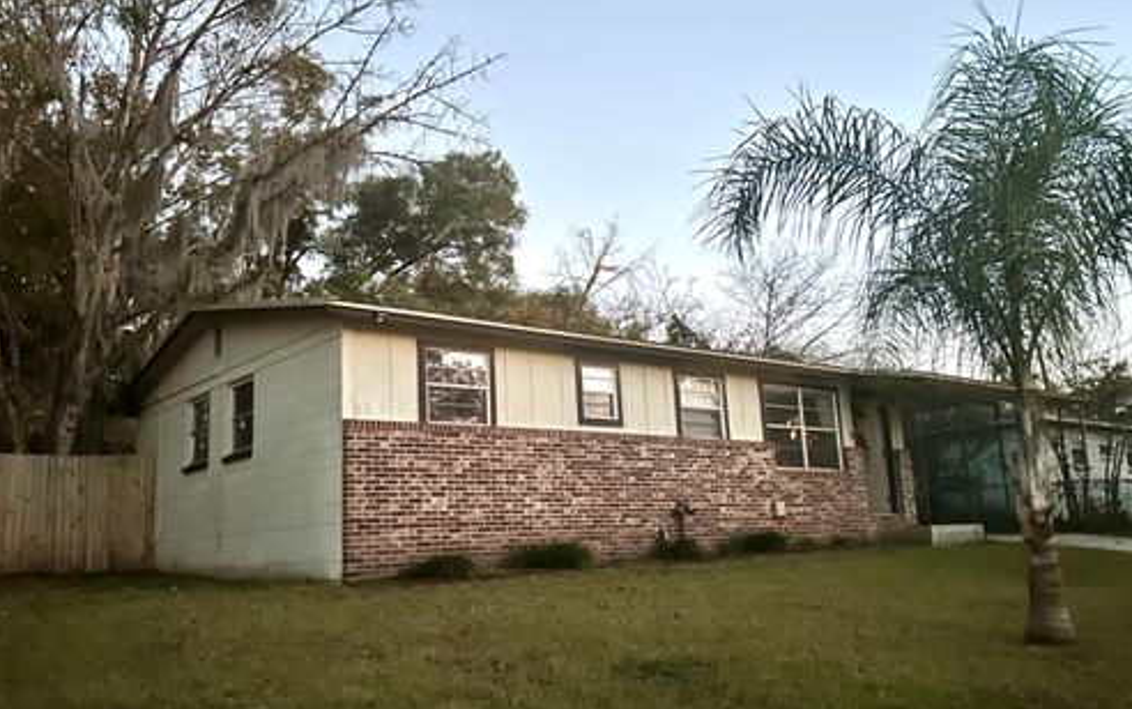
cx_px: 568
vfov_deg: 44.6
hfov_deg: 66.4
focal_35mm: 28
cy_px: 356
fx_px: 864
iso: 640
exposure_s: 1/15
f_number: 1.5
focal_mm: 5.7
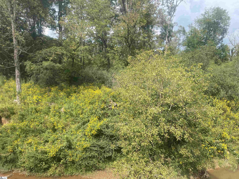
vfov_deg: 54.9
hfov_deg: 69.4
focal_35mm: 25
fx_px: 173
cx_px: 120
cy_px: 90
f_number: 1.6
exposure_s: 1/1575
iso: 32
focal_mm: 5.1
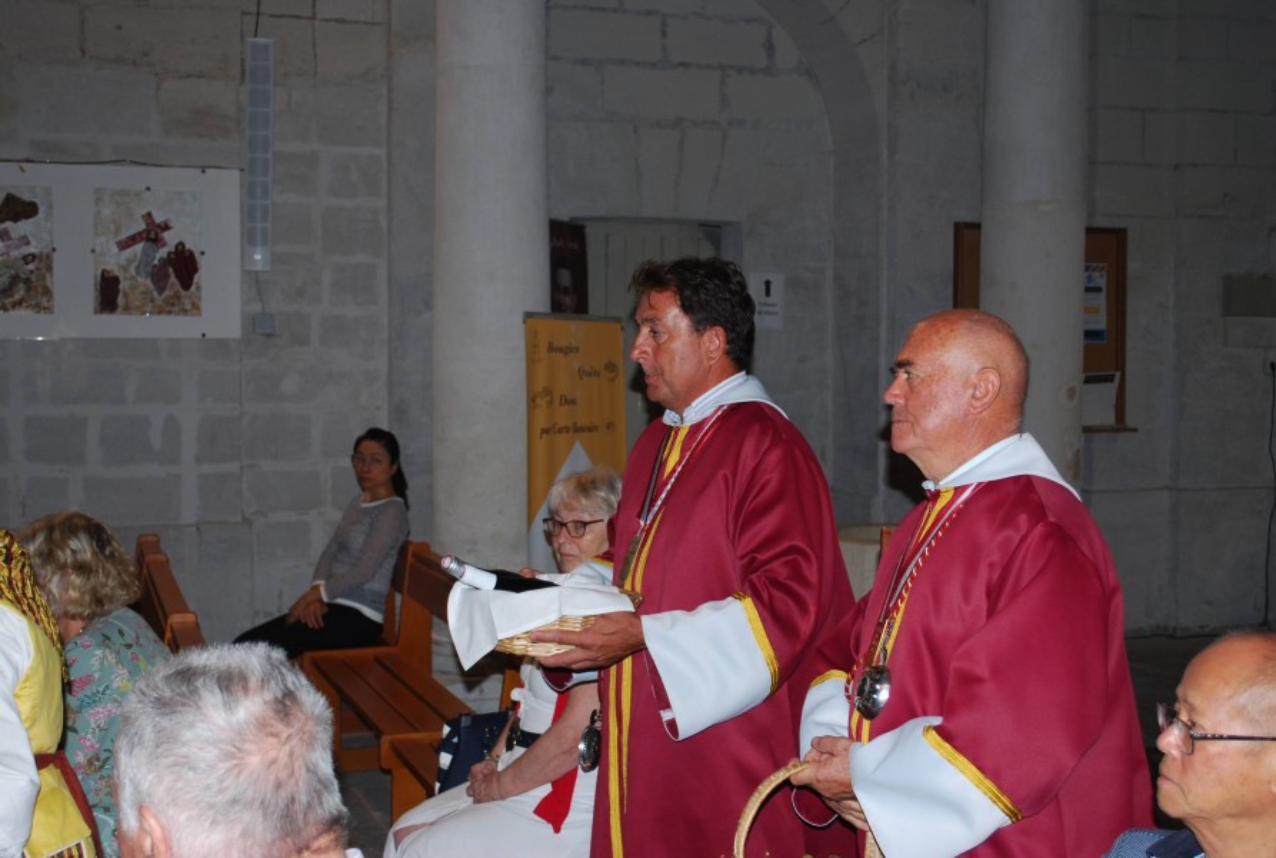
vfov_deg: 28.2
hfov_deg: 41.0
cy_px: 429
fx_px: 1705
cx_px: 638
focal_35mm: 48
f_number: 4.8
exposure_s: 1/60
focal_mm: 32
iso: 250
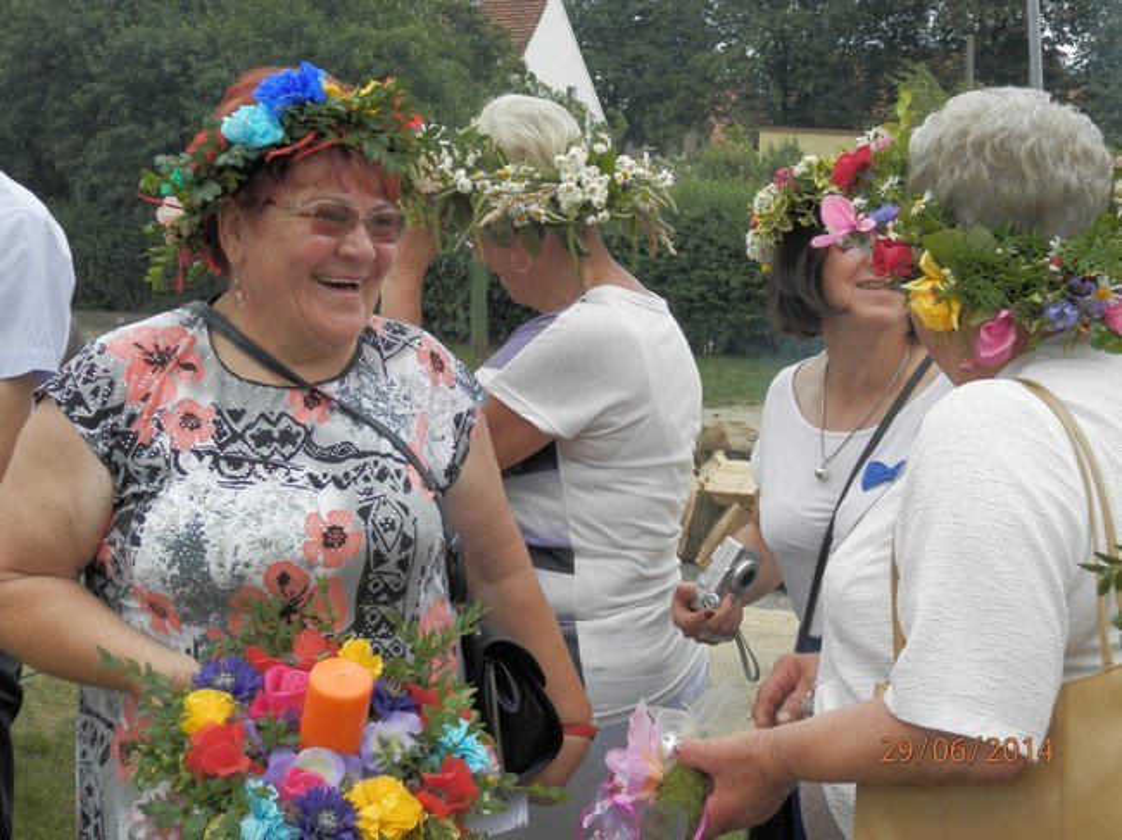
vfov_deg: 26.5
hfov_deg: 34.9
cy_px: 420
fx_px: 1782
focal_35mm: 55
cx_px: 561
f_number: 3.8
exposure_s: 1/400
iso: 80
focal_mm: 9.9
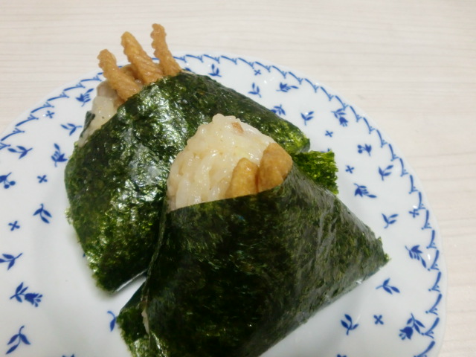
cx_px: 238
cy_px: 178
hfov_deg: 63.4
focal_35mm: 28
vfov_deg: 49.7
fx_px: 385
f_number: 2.6
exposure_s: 1/30
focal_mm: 4.65
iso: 400
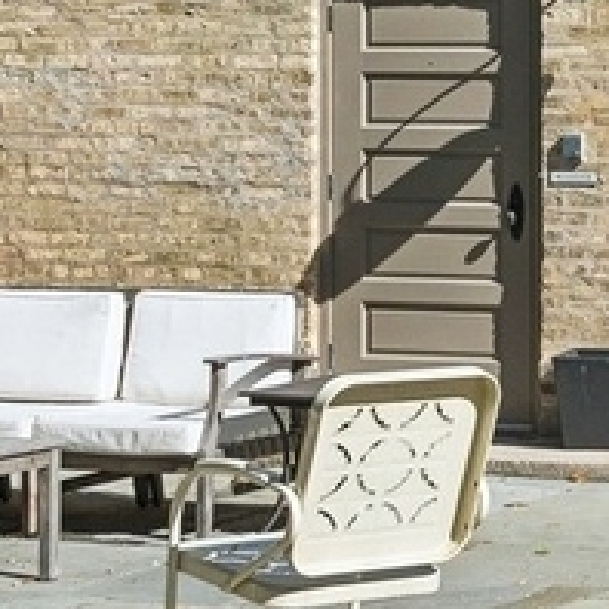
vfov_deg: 12.0
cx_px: 930
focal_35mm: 139
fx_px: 2767
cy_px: -304
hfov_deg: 12.0
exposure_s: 1/800
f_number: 8
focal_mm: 20
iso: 320
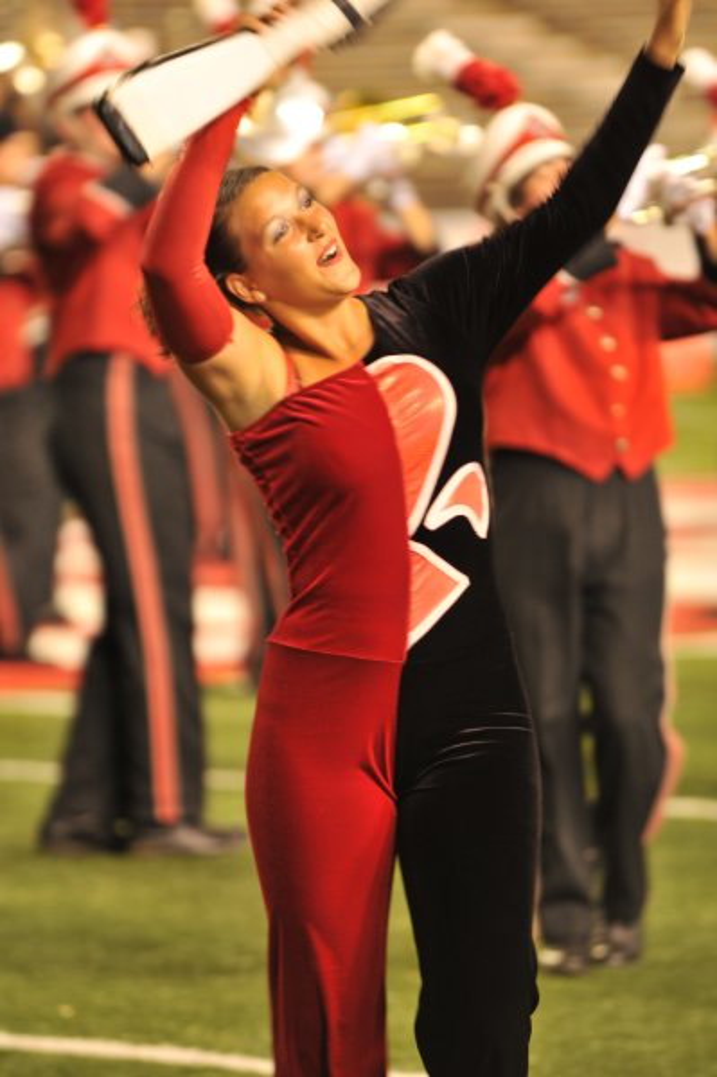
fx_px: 8977
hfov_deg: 4.6
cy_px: 538
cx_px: 358
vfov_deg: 6.9
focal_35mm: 300
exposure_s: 1/60
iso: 450
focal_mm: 200
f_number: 2.8
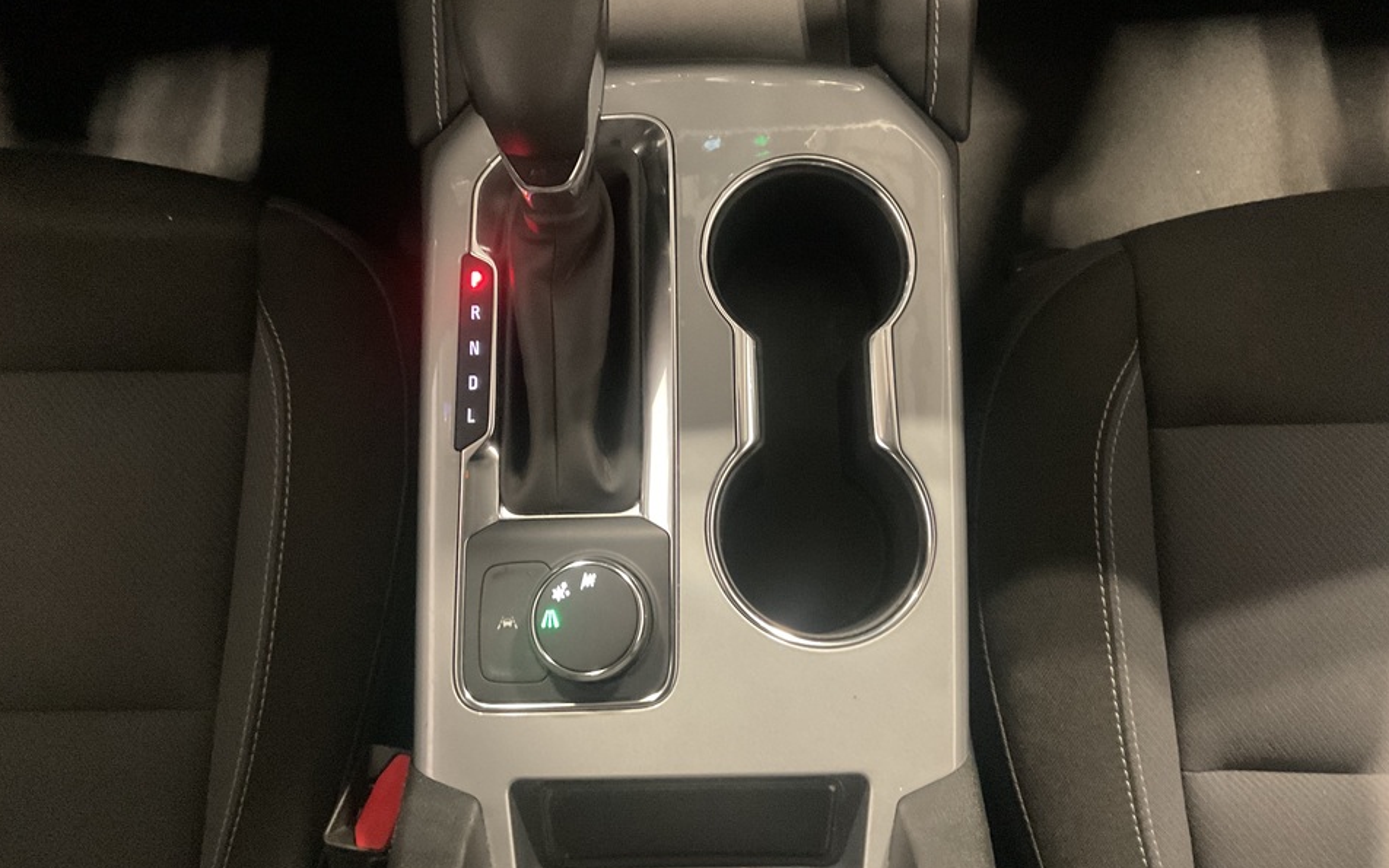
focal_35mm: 31
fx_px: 1173
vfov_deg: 40.4
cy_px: 350
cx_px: 692
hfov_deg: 61.2
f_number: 1.8
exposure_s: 1/24
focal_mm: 3
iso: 500
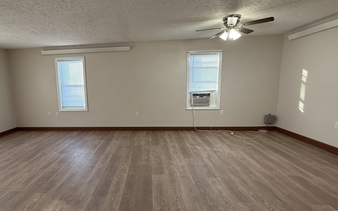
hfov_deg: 83.8
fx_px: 184
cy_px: 112
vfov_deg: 59.6
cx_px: 133
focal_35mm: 20
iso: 250
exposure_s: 1/99
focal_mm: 2.22
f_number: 2.2
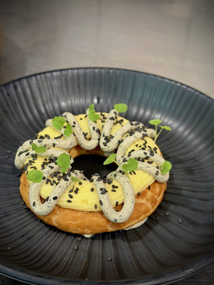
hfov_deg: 30.3
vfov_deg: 39.7
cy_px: 142
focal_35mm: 48
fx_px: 396
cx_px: 107
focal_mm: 6.76
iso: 250
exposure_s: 1/50
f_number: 1.78
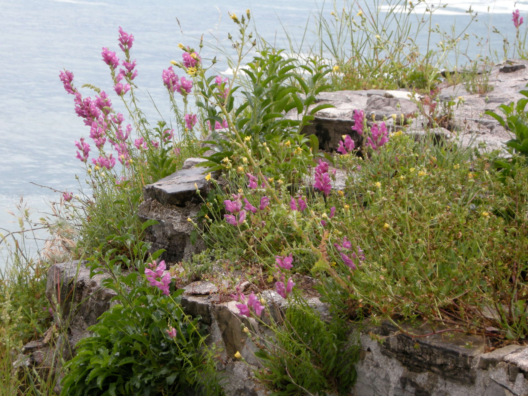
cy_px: 198
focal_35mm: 101
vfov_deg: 14.6
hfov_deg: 19.4
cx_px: 264
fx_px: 1541
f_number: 4.7
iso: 64
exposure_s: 1/84
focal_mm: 21.5
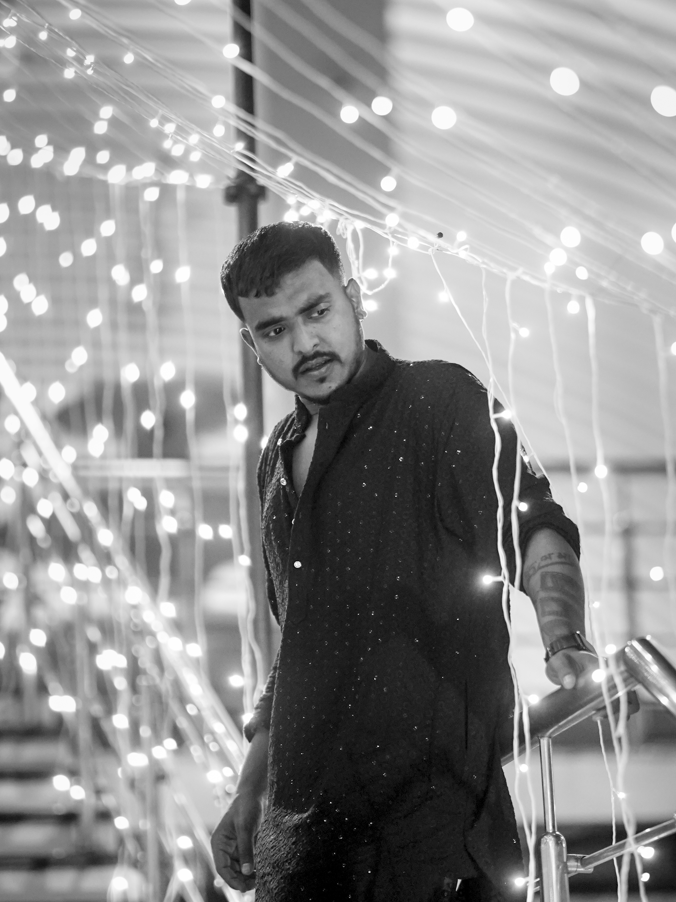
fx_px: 3593
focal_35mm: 138
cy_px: 406
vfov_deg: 14.3
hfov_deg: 10.7
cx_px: 337
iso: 1600
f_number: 1.4
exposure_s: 1/160
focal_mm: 85
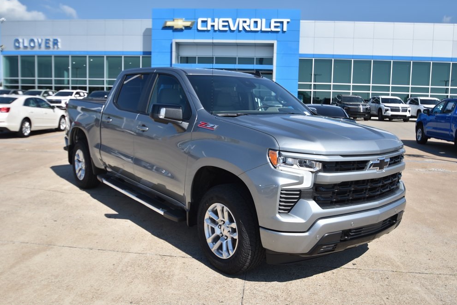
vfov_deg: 44.2
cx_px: 236
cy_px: 157
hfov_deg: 62.7
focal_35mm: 30
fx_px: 375
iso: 100
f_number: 4.2
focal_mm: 19
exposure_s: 1/1000
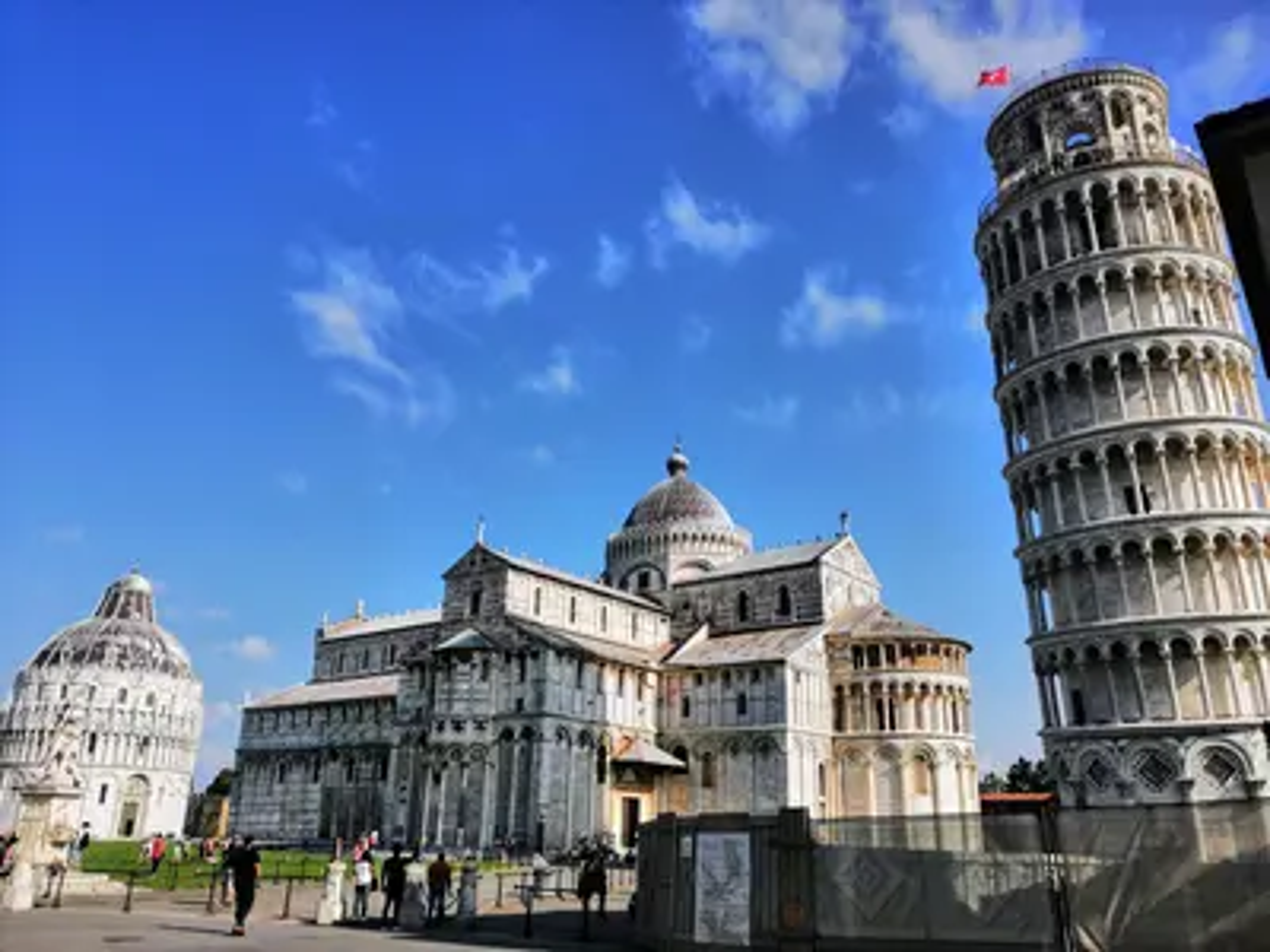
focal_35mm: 27
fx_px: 991
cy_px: 476
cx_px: 635
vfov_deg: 51.4
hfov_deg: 65.3
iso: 50
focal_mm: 3.95
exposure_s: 1/1883
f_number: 1.8
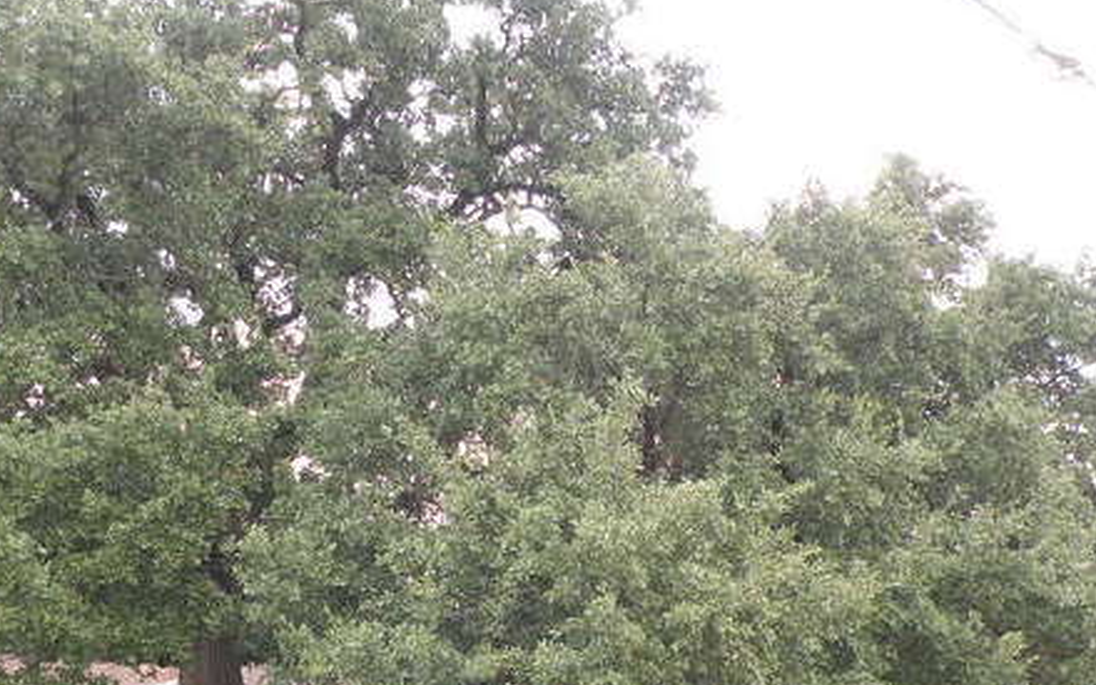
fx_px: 1553
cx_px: 523
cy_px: 633
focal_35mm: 52
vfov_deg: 24.1
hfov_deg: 38.9
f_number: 3.5
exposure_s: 1/112
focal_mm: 4.7
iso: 94
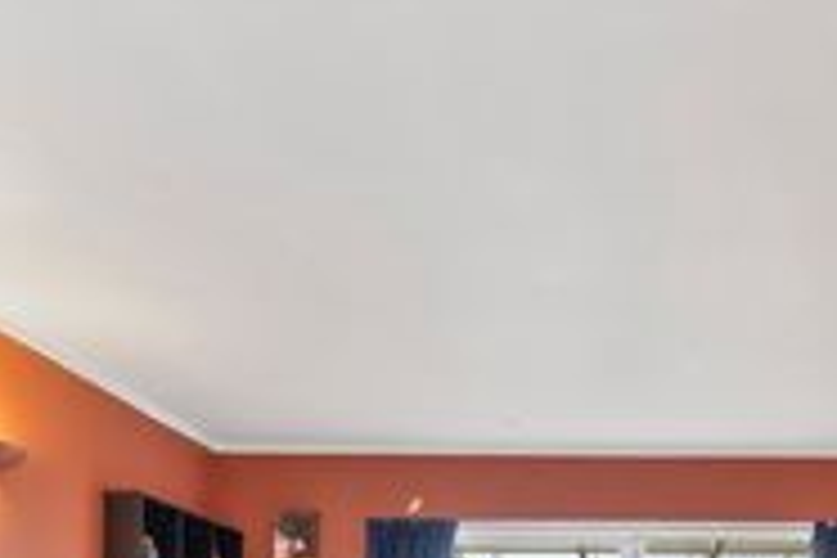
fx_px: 883
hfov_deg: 48.9
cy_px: 682
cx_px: 616
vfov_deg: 29.7
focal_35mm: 38
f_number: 6.3
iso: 1000
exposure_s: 1/10
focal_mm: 10
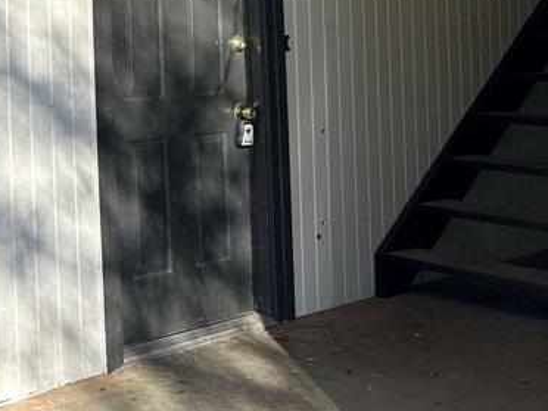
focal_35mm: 66
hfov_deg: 25.4
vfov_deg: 21.2
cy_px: -34
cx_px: -159
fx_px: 1045
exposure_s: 1/1157
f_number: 1.78
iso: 80
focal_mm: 6.86
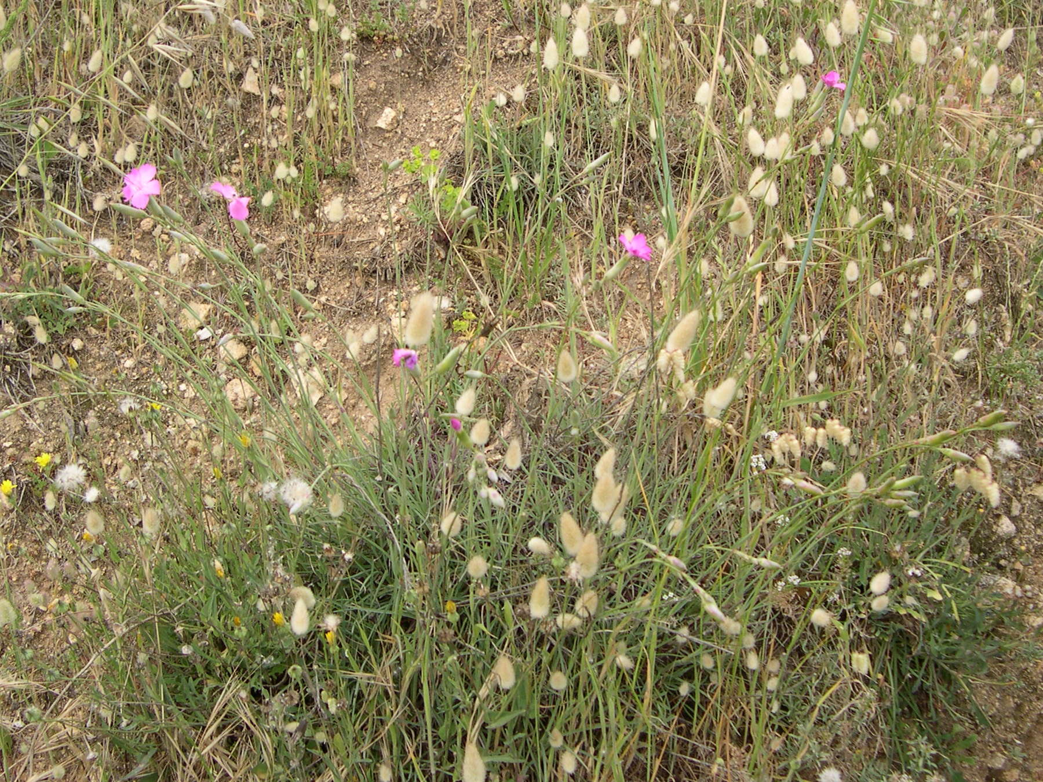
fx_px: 1145
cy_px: 391
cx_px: 522
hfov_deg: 49.0
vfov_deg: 37.7
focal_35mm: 38
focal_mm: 8
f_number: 2.8
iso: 100
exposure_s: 1/496
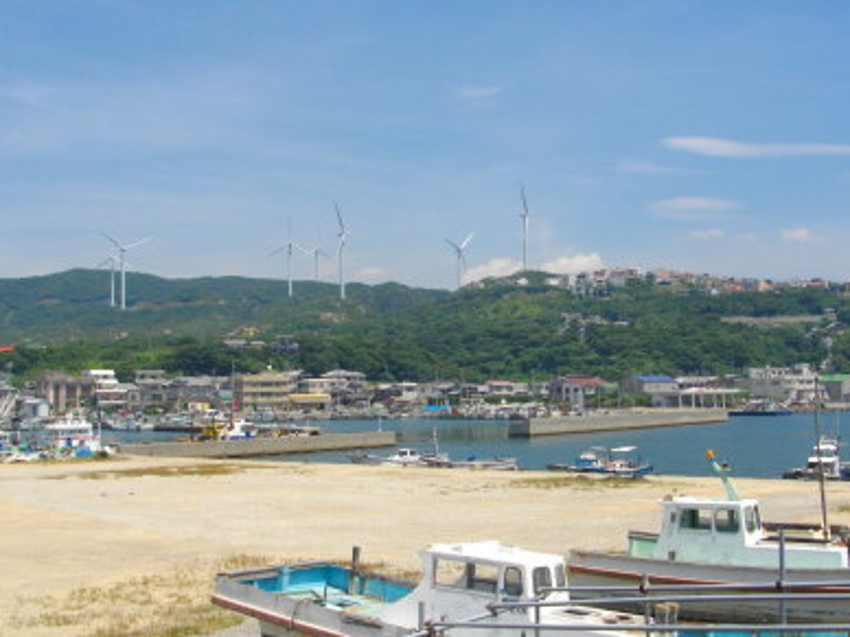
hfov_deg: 46.8
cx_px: 445
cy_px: 334
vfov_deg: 36.0
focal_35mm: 40
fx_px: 982
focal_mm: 5.7
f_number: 8.8
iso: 100
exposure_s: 1/200
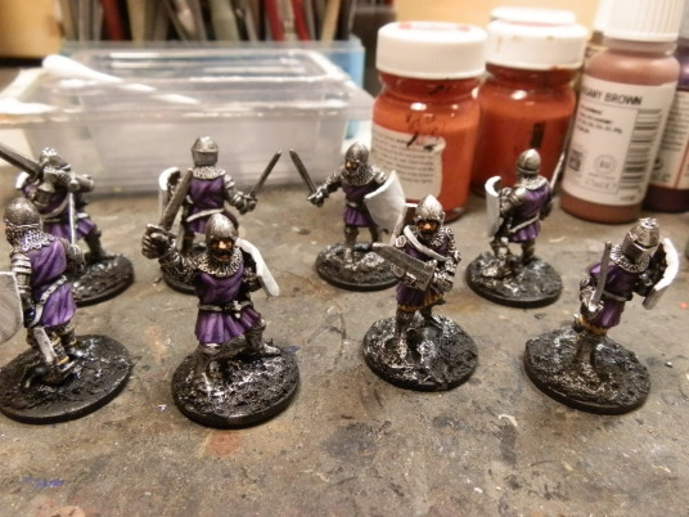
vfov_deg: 49.7
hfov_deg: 63.4
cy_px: 258
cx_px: 344
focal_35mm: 28
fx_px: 557
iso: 400
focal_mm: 5
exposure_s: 1/50
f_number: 3.1
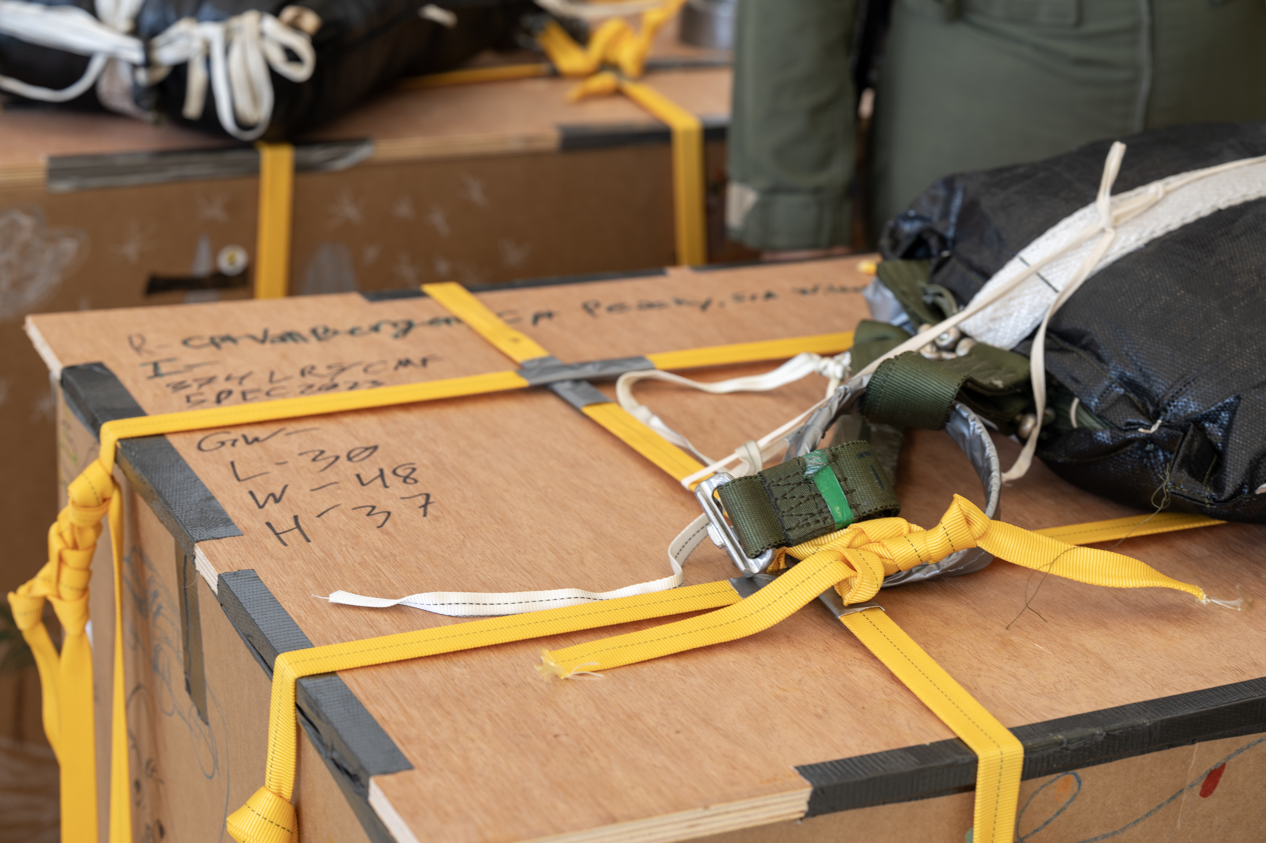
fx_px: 2460
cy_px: 422
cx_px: 633
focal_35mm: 70
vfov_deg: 19.4
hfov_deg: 28.9
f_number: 4.5
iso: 250
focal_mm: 70
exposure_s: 1/100
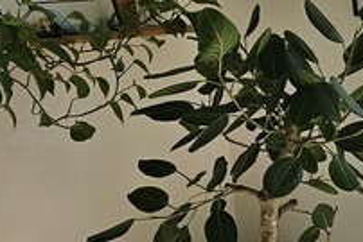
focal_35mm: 121
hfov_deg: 14.8
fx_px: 1221
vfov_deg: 11.3
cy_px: 185
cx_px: 649
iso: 25
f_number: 1.8
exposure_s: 1/219
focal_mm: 5.4
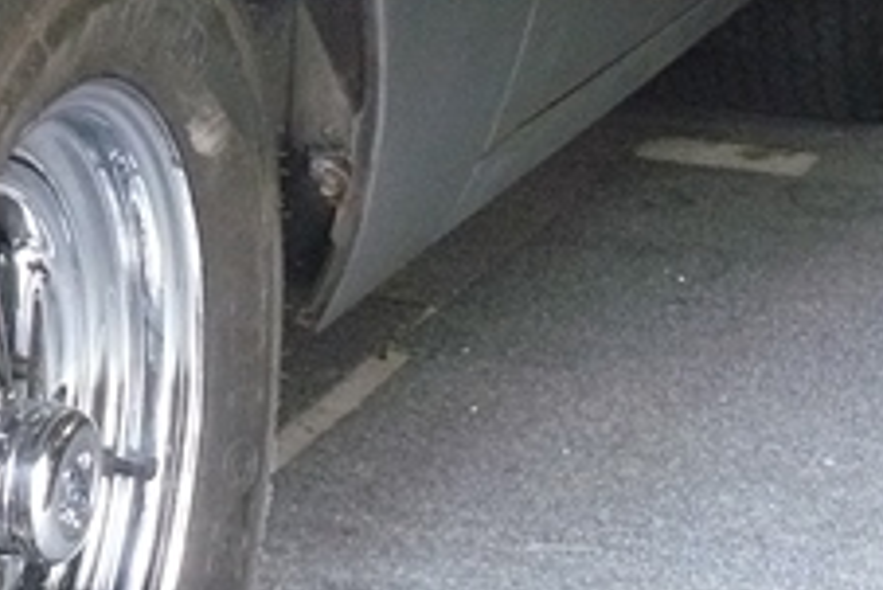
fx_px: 2994
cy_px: -104
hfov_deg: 16.7
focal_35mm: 122
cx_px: 178
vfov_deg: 11.1
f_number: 2.8
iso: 400
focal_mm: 6
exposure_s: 1/30
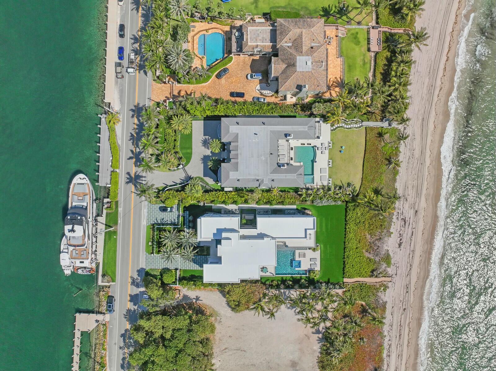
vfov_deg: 56.8
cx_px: 248
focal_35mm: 24
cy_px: 186
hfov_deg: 71.6
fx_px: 344
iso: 160
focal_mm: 12.29
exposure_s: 1/1600
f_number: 2.8
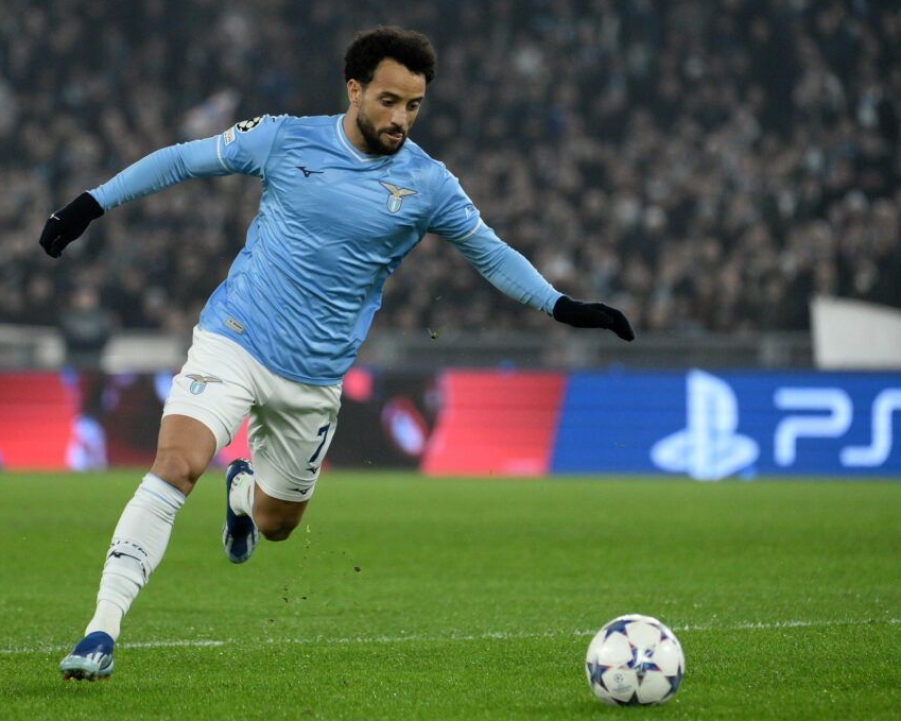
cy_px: 360
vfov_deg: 5.5
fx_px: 7546
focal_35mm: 283
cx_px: 370
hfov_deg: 6.8
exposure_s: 1/1250
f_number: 4
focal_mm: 250
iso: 3200
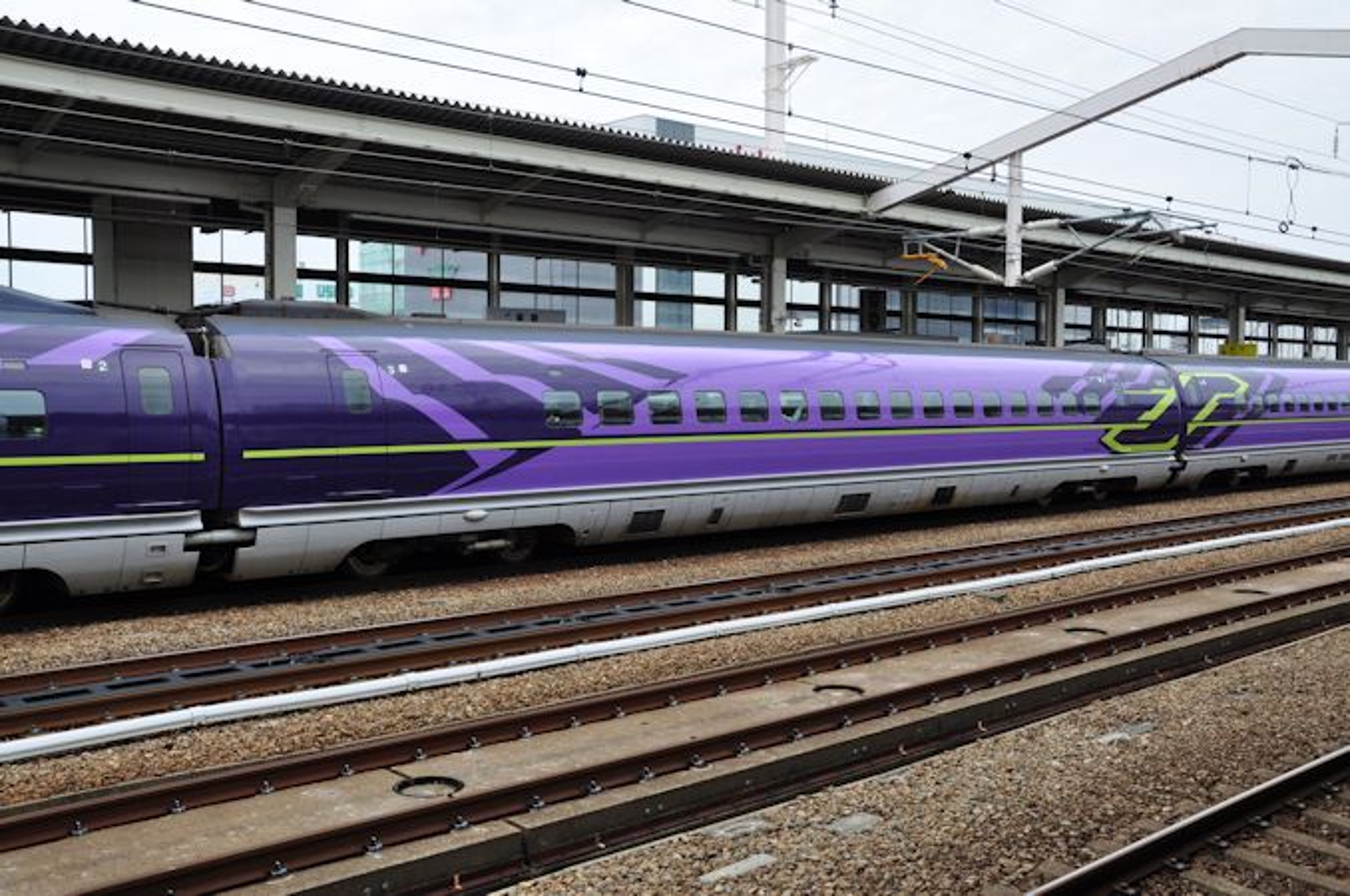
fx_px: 1348
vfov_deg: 36.8
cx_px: 675
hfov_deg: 53.2
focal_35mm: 36
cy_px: 448
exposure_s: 1/125
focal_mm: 24
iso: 200
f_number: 9
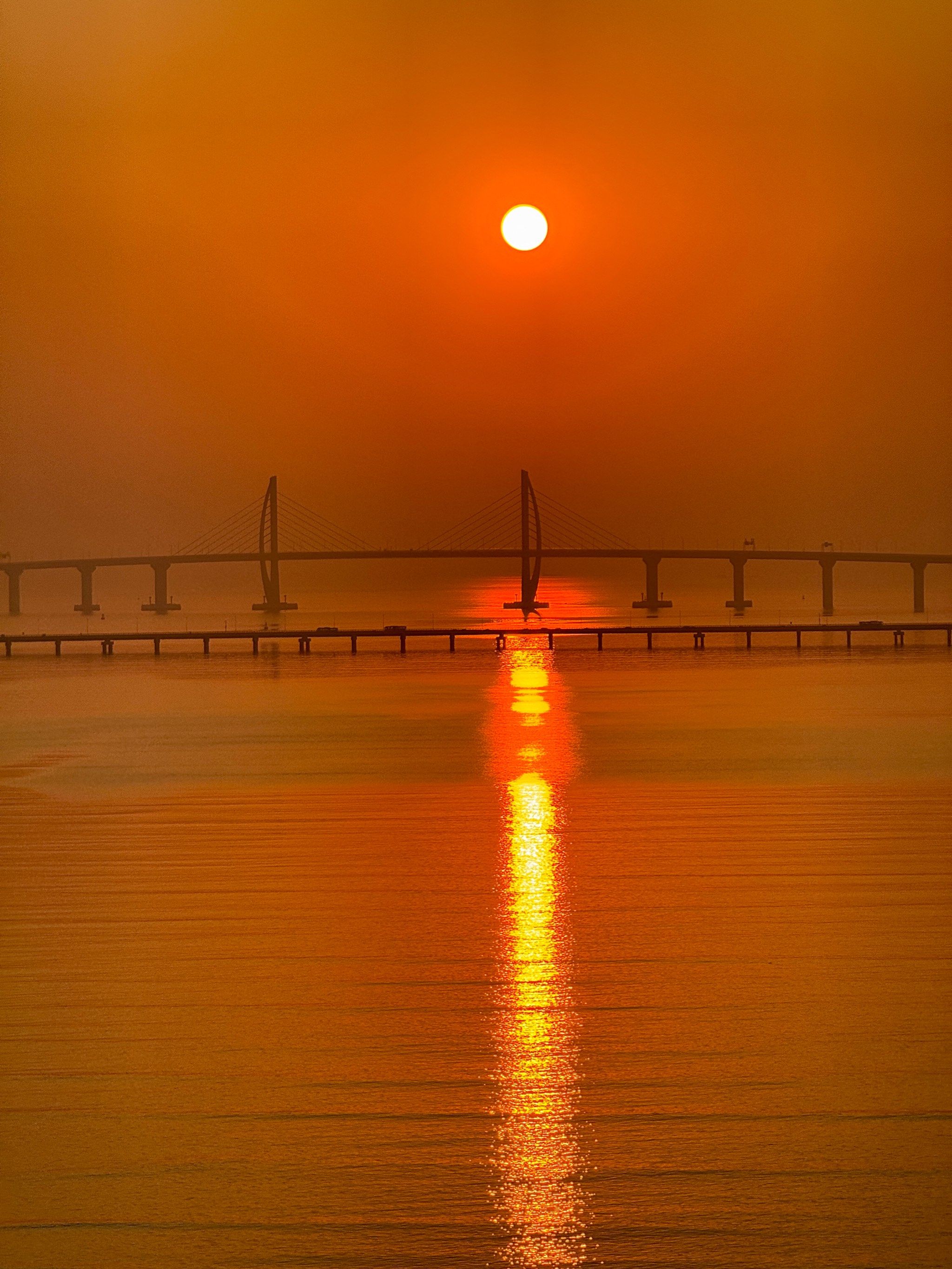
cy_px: 634
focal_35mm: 120
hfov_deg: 12.3
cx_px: 476
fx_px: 4400
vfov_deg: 16.4
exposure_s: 1/1033
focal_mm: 15.66
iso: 50
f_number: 2.8
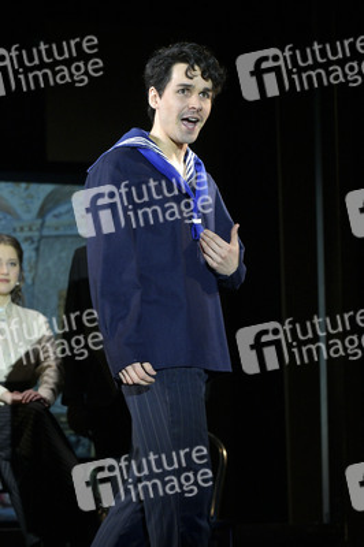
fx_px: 1823
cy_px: 274
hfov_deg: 11.4
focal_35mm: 120
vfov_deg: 17.1
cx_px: 182
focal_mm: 120
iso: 2500
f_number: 6.3
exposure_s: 1/200
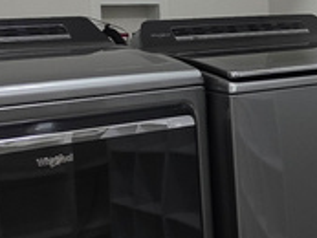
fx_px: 706
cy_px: 75
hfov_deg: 21.4
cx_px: 473
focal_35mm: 77
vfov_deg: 19.1
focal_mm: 2.2
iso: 80
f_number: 1.9
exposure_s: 1/120
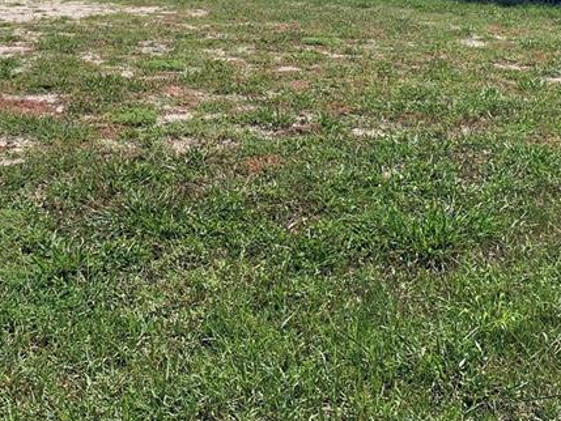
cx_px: 153
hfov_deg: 30.7
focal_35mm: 62
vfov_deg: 22.3
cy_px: -44
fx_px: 1005
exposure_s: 1/3185
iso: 25
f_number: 1.8
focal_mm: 4.25
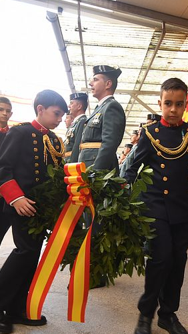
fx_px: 283
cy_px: 169
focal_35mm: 32
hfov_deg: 35.3
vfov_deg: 61.0
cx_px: 155
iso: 400
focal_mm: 12
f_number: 4
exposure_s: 1/125
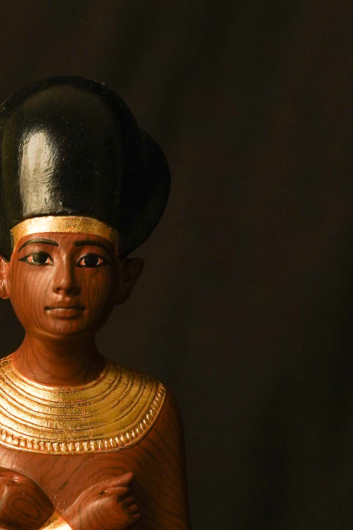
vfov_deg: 5.1
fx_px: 5911
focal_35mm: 402
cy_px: 530
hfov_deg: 3.4
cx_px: 54
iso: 400
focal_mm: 105
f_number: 4
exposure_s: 1/100
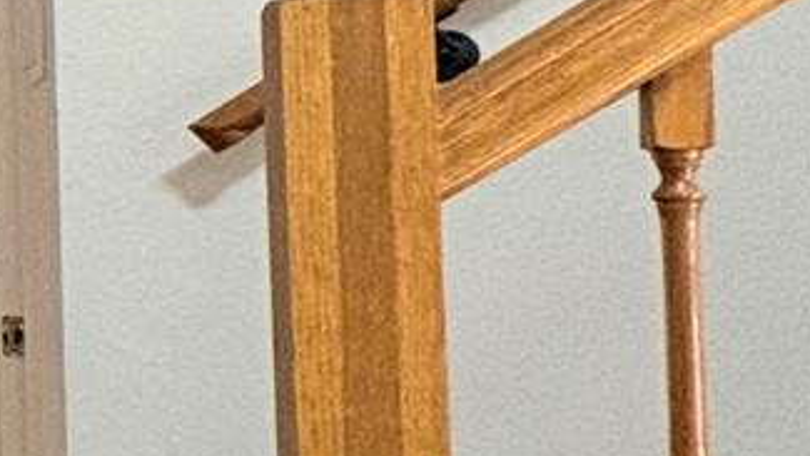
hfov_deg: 11.8
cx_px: -1573
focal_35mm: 96
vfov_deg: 12.6
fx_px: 2062
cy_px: 209
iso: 250
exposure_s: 1/60
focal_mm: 2.22
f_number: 2.2
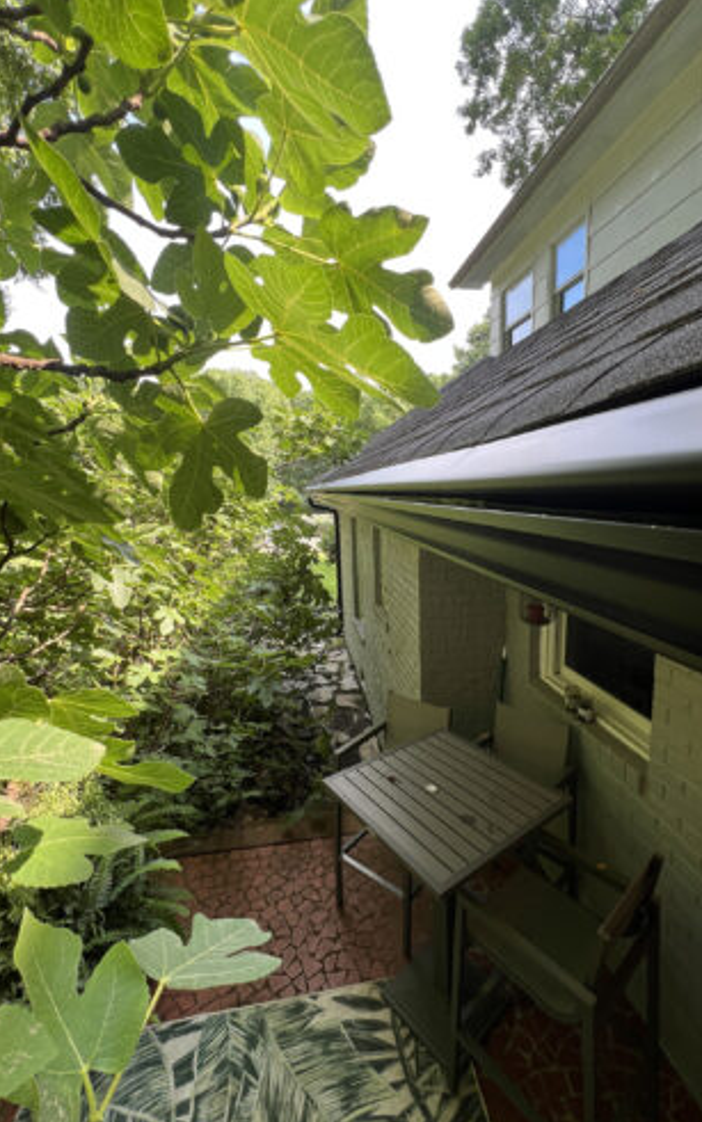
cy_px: 566
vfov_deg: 105.3
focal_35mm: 14
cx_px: 366
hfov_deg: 78.6
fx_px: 428
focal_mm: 1.57
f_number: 1.8
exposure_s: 1/104
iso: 32
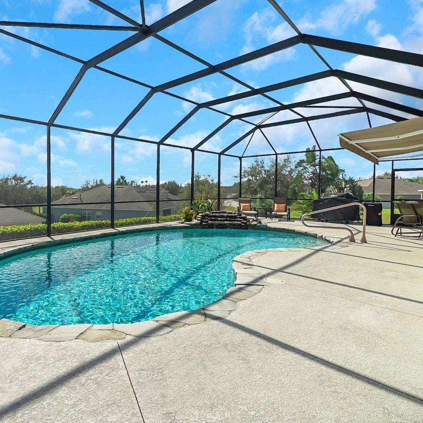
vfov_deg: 74.8
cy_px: 205
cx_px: 146
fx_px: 277
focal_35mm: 20
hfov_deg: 72.9
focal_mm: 10
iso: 200
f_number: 6.3
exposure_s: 1/1000
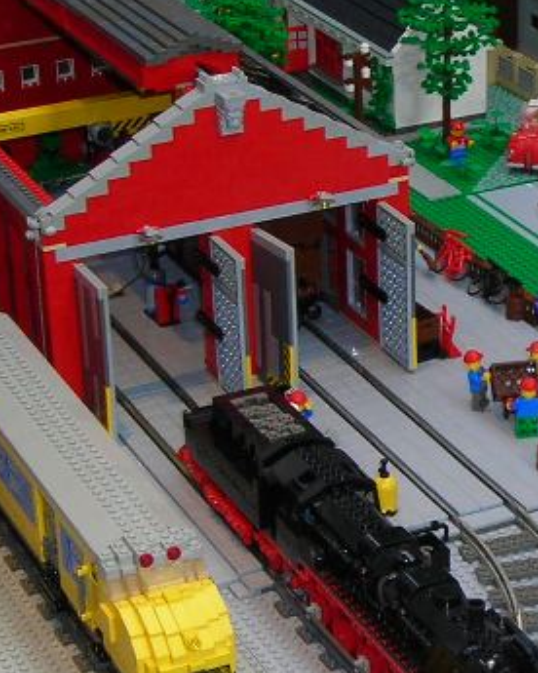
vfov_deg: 17.5
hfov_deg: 13.8
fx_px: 2189
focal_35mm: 110
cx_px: 573
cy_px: 336
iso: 50
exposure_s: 1/30
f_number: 3.2
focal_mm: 6.3
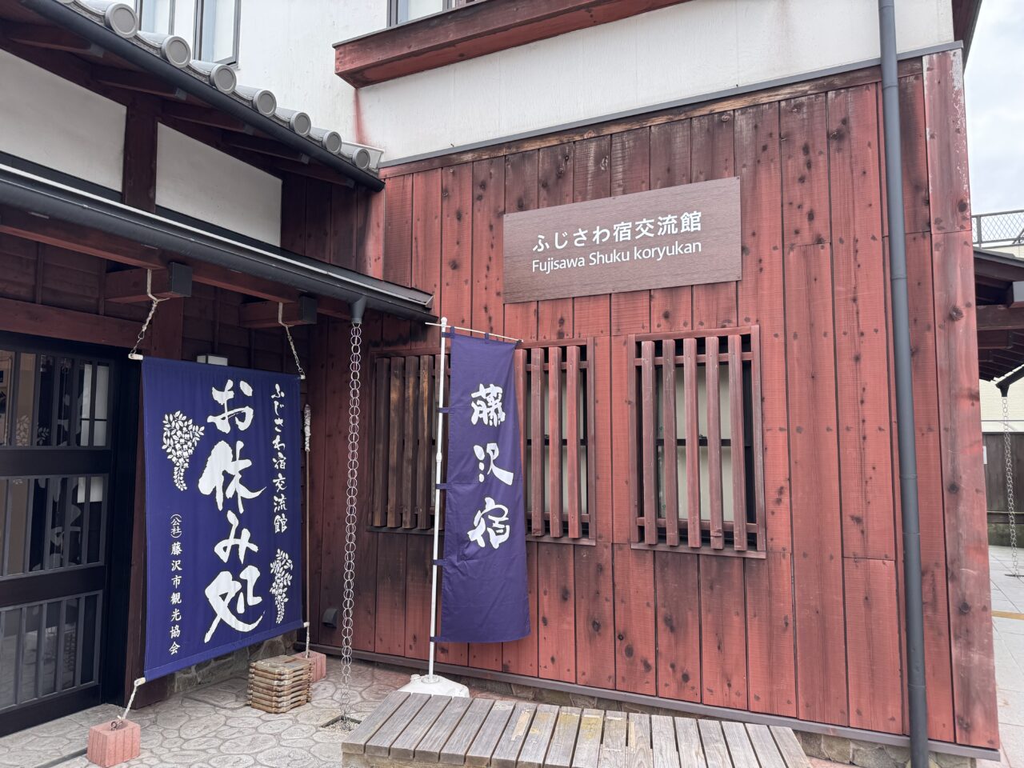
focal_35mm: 24
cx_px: 512
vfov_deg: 56.8
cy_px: 384
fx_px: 710
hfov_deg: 71.6
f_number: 1.78
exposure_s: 1/707
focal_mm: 6.76
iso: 80
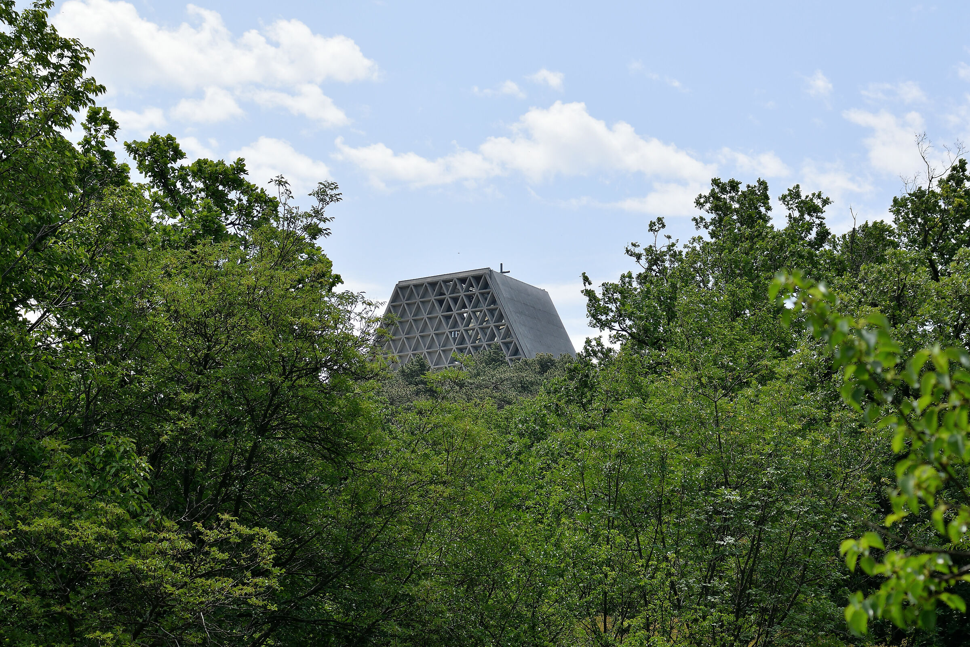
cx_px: 485
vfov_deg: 18.2
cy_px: 324
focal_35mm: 75
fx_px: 2021
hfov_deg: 27.0
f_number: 8
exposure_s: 1/500
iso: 100
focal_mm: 50
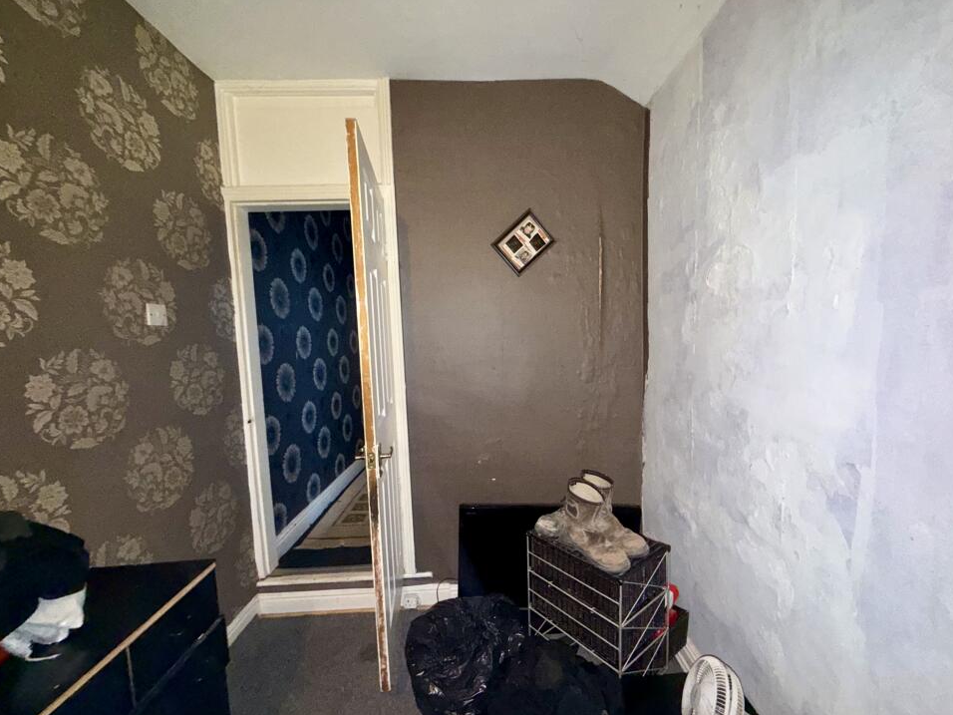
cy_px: 373
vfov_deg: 81.7
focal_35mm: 15
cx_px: 503
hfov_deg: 98.1
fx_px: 413
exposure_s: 1/25
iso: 320
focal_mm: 2.22
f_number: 2.2
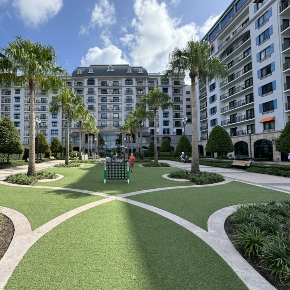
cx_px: 109
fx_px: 161
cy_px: 146
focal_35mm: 17
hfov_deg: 82.4
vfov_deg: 84.0
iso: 40
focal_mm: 2.22
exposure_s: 1/641
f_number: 2.2
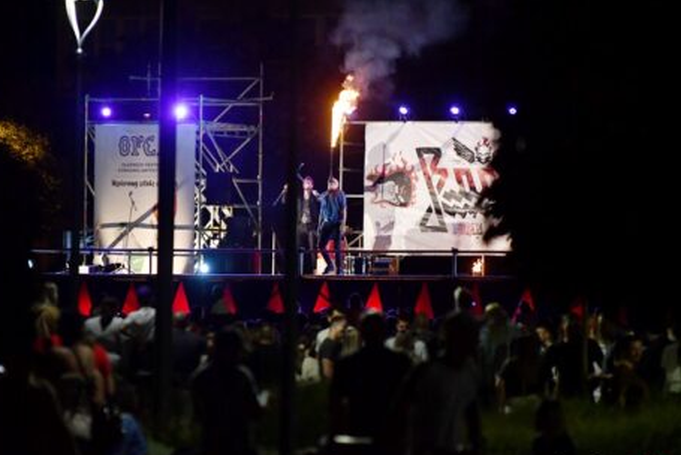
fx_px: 6133
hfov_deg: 6.4
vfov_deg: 4.2
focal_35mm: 324
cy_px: 241
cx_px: 323
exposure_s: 1/400
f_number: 2.8
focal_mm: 200
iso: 2500
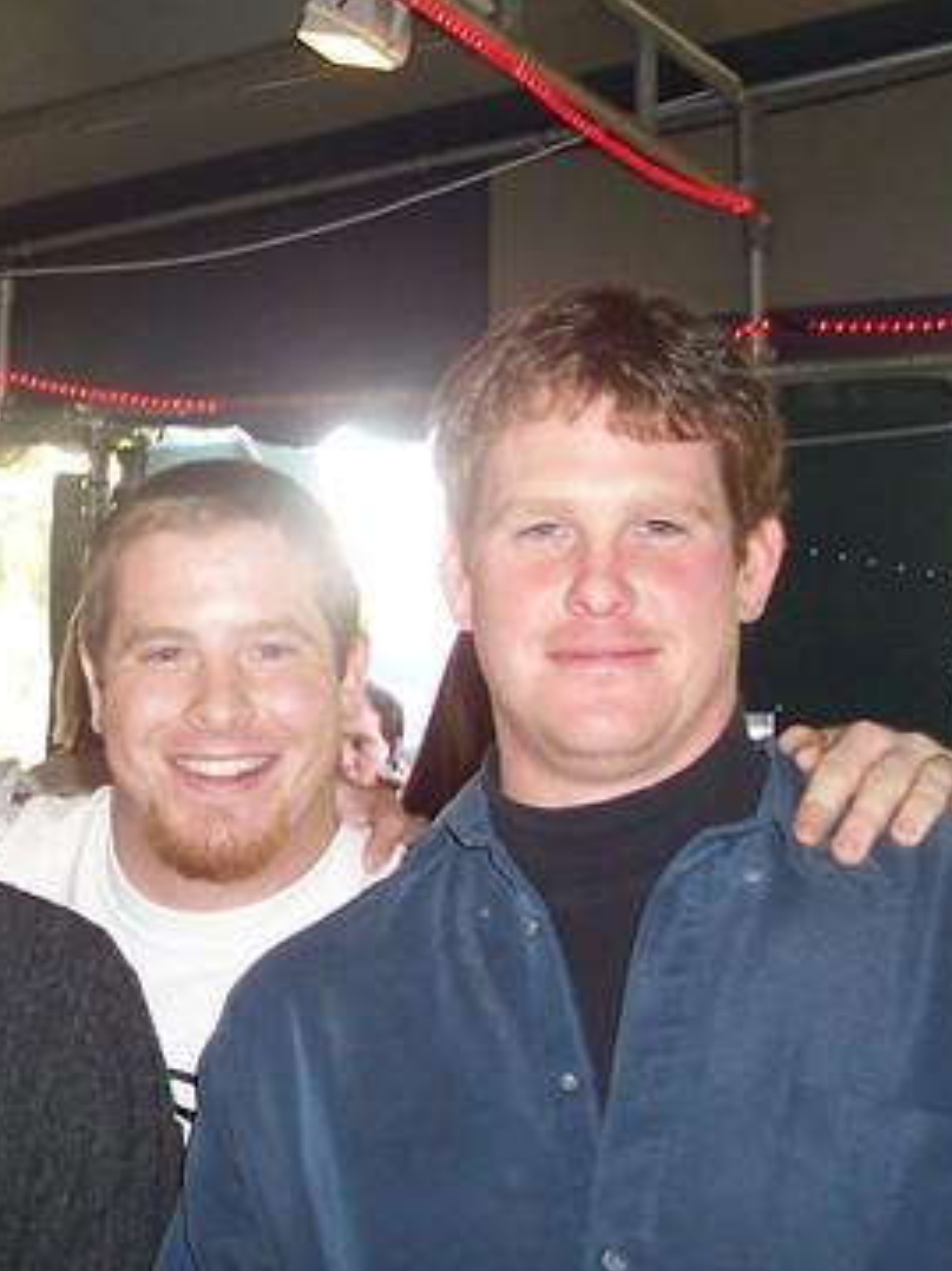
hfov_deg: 21.6
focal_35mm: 66
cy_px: 620
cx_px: 35
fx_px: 2422
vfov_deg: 29.4
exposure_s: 1/60
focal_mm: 5.6
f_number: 2.8
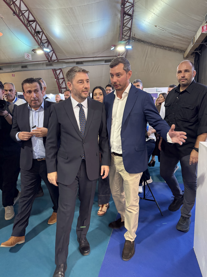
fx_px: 191
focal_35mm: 24
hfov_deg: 56.8
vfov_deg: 71.6
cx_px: 104
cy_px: 138
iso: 160
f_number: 1.78
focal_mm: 6.76
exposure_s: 1/100
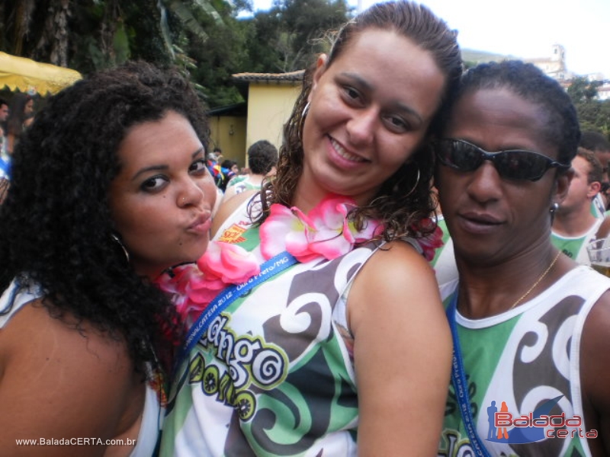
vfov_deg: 39.7
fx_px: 634
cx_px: 305
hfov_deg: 51.4
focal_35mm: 36
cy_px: 228
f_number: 3.1
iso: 100
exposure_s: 1/125
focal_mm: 6.3
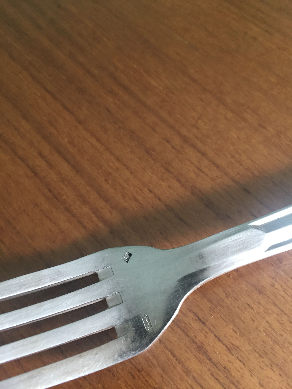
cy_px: 194
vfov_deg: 61.7
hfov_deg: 48.2
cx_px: 146
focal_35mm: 29
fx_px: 326
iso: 125
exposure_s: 1/30
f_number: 2.2
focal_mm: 4.15
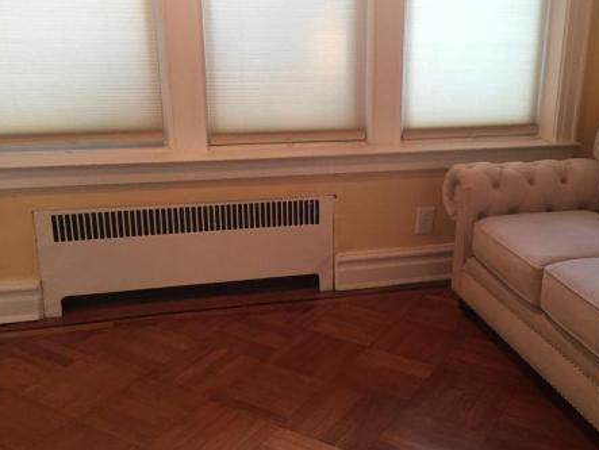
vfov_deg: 37.7
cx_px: 360
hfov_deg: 48.6
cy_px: 205
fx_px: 658
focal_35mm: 38
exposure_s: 1/30
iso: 125
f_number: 2.2
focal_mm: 4.15
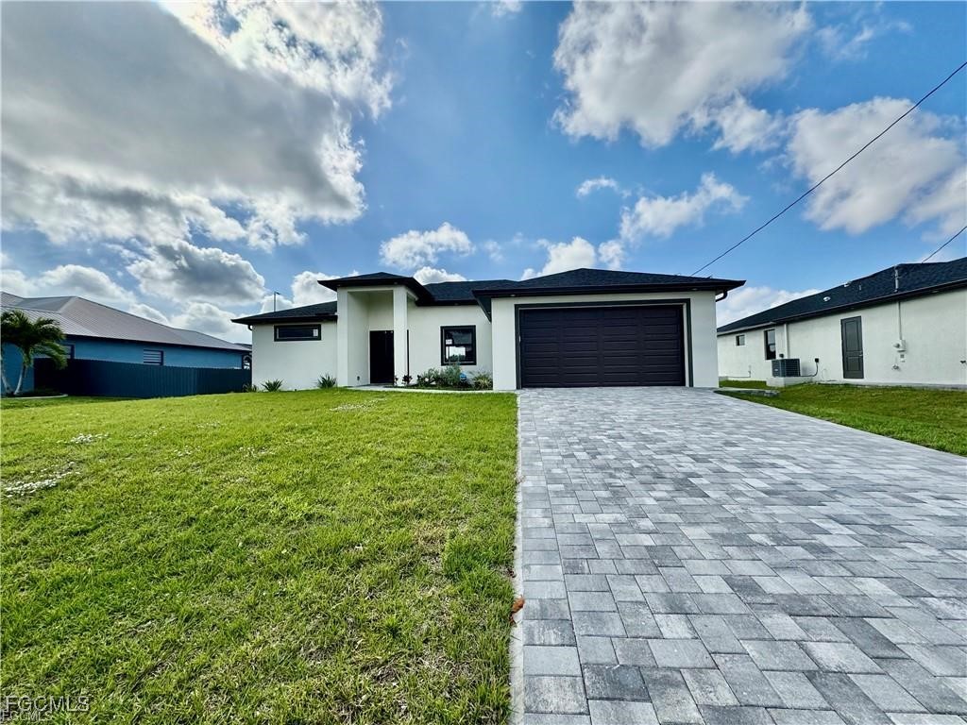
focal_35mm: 14
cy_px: 362
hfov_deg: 102.1
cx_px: 484
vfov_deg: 85.7
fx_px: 391
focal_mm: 2.22
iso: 50
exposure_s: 1/2083
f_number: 2.2
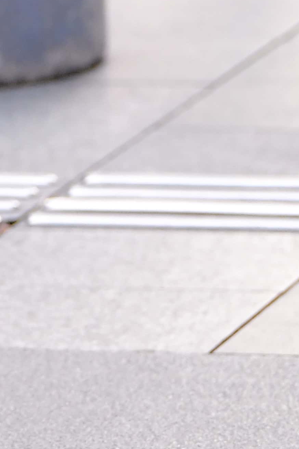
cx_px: -520
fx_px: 9804
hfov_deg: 1.7
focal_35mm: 787
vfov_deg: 2.6
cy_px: -816
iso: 1600
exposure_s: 1/640
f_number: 4
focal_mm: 125
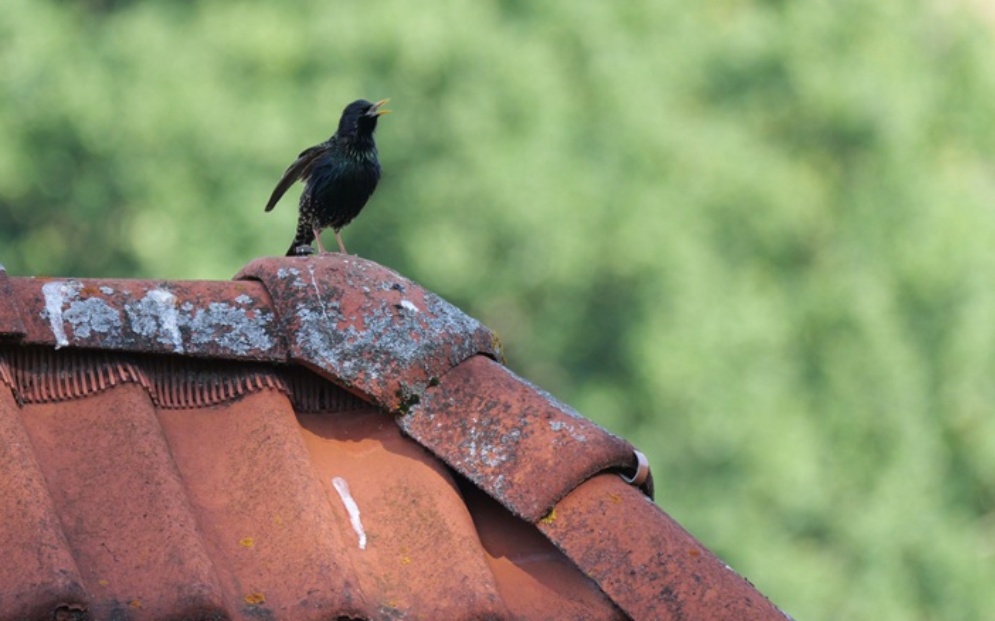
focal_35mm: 967
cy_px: 272
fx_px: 26210
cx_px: 451
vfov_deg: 1.4
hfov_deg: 2.2
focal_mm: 400
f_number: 6.3
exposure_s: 1/640
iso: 1250
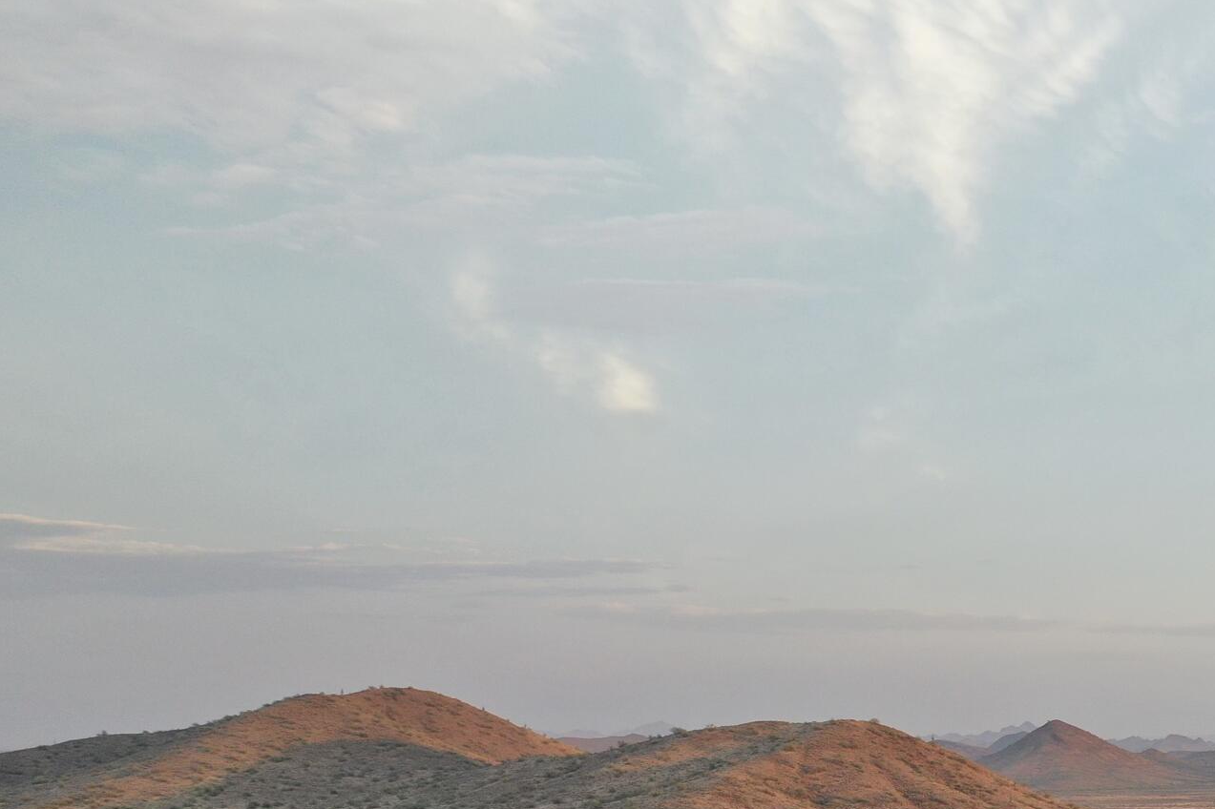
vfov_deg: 19.9
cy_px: 829
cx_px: 1309
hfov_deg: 28.0
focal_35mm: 66
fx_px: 2227
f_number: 3.2
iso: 100
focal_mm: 10.26
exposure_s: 1/100
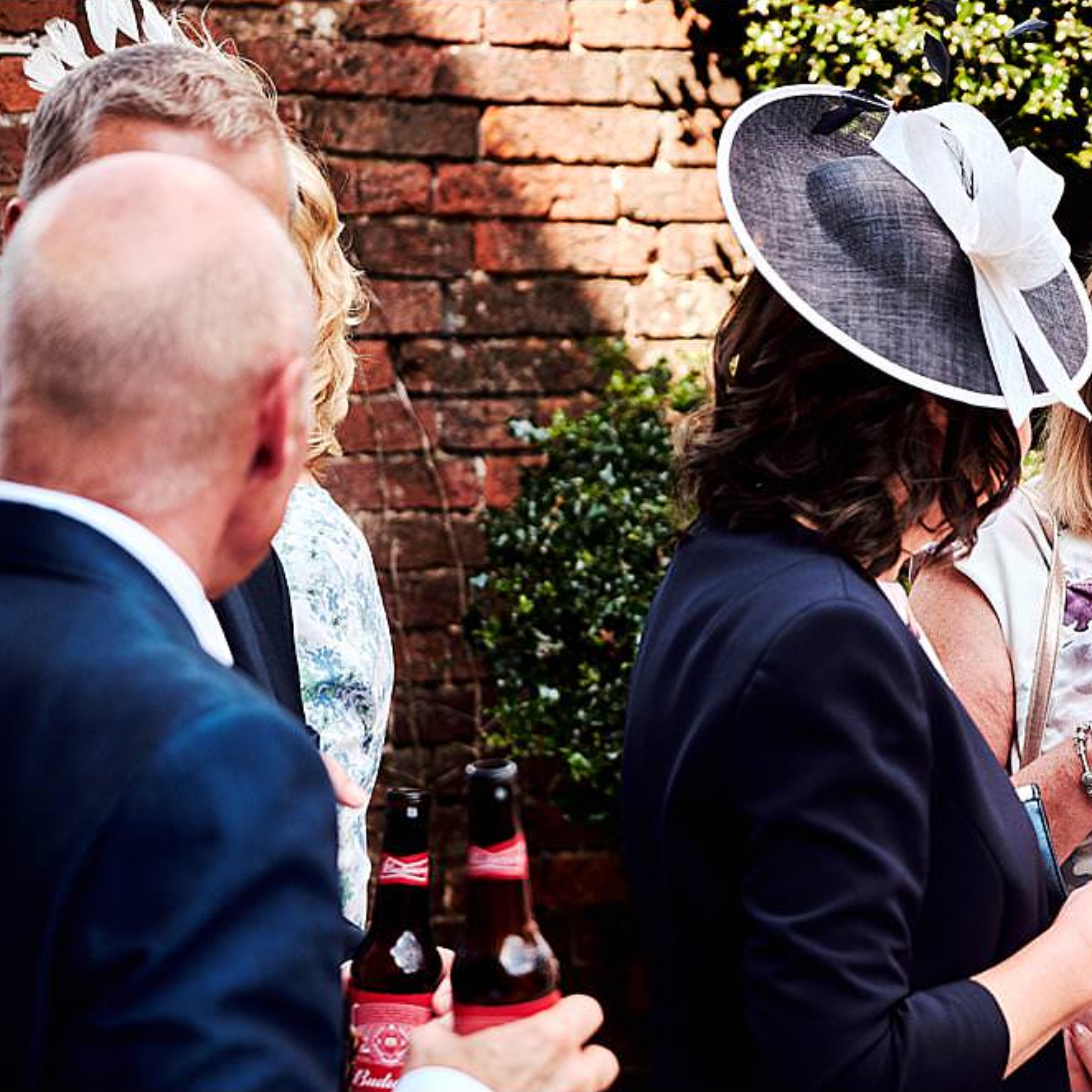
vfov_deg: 16.7
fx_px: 3712
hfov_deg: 16.7
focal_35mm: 104
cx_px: 802
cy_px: 546
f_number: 2.8
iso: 800
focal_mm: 54.1
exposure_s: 1/1250
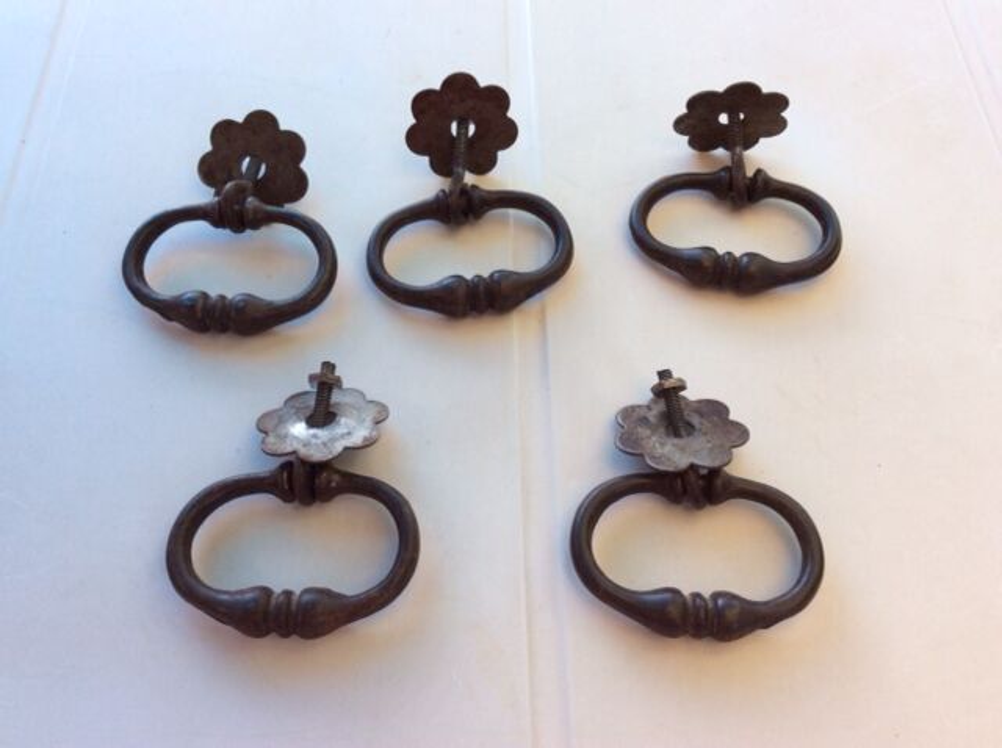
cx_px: 501
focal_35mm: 32
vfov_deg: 44.1
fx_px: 925
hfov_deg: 56.9
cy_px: 374
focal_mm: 3.3
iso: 32
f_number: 2.4
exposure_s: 1/100
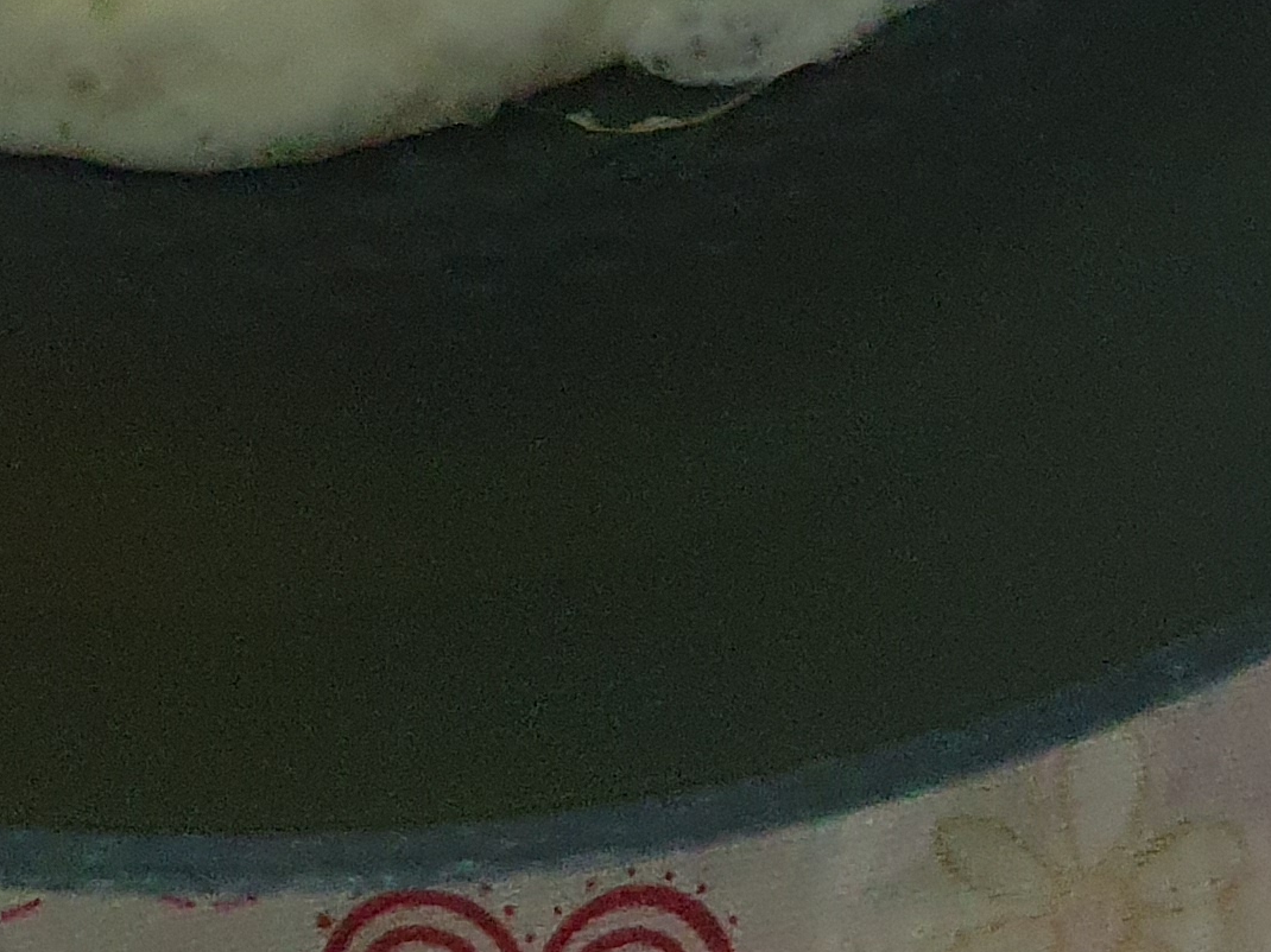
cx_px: 372
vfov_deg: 13.5
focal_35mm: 98
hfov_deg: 19.9
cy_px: -780
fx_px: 3597
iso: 500
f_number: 1.5
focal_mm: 4.32
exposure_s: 1/40
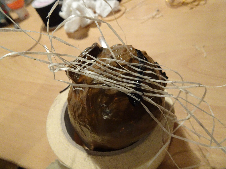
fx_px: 157
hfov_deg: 71.6
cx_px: 113
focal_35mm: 24
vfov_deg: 56.8
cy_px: 84
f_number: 3.5
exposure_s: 1/25
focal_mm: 4.1
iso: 800
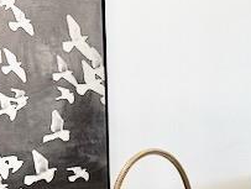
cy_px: 112
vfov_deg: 9.9
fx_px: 1097
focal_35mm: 151
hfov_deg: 12.7
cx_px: 298
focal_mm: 6.76
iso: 200
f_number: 1.78
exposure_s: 1/120
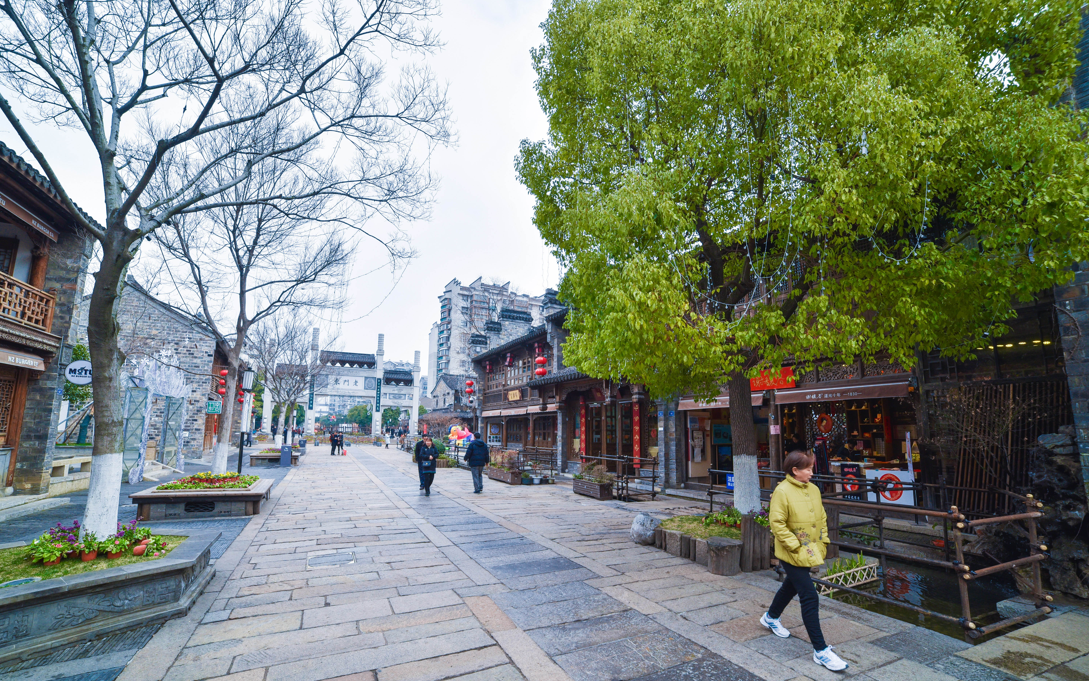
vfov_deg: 74.7
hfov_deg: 101.5
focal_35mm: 15
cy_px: 366
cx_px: 541
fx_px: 445
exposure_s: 1/160
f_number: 10
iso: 100
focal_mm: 14
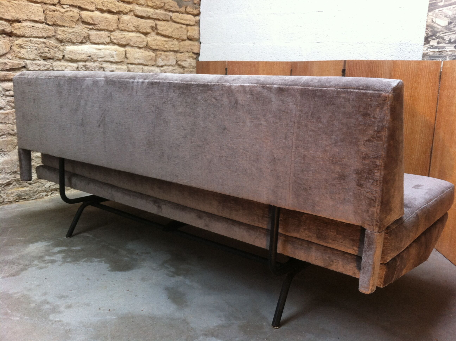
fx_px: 460
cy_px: 170
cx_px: 228
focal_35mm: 35
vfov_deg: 40.6
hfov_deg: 52.7
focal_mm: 3.85
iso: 80
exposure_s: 1/15
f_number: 2.8
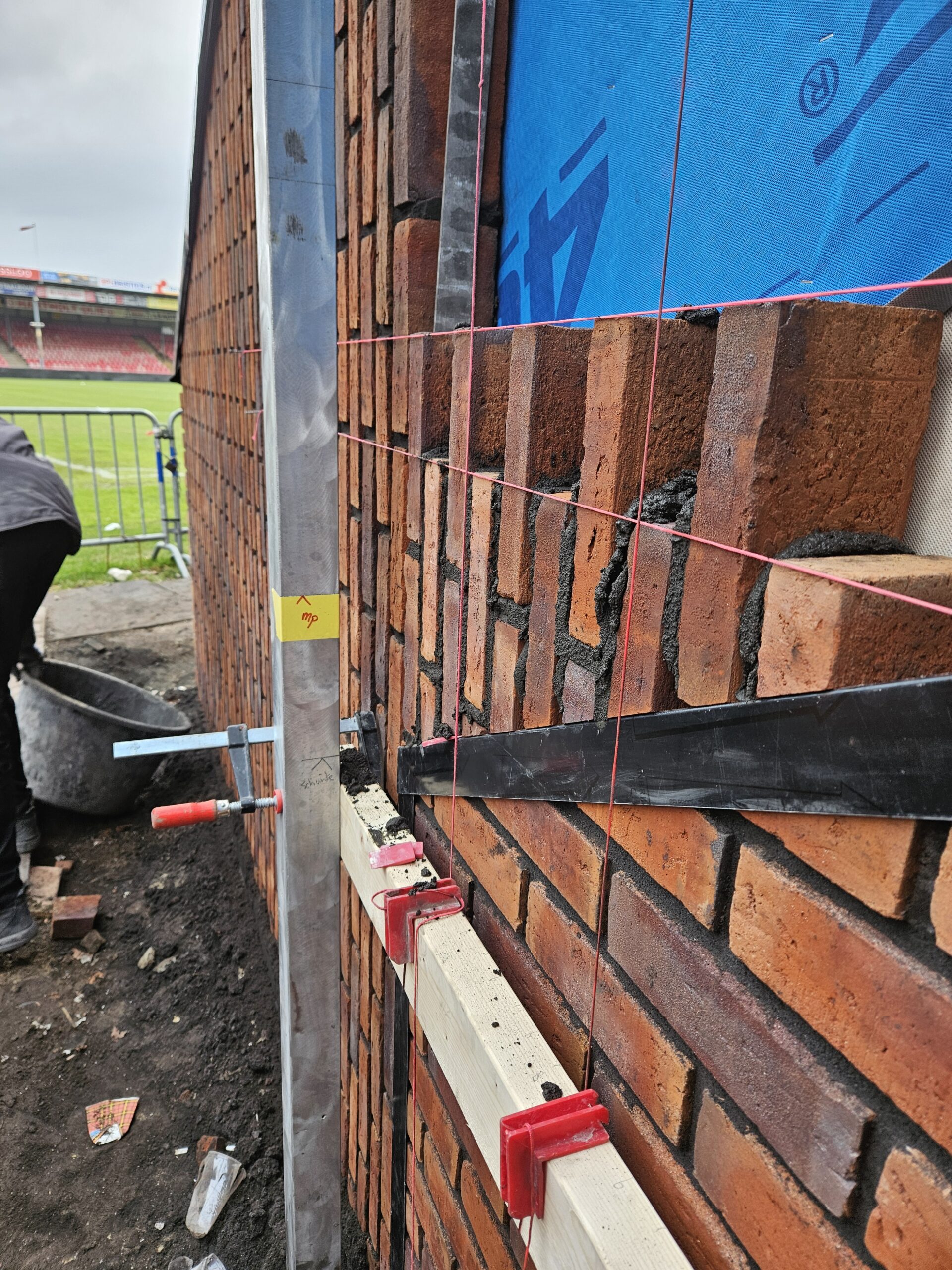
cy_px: 635
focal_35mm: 23
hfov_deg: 58.9
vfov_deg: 73.9
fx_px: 843
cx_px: 476
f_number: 1.8
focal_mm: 5.4
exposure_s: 1/100
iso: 50
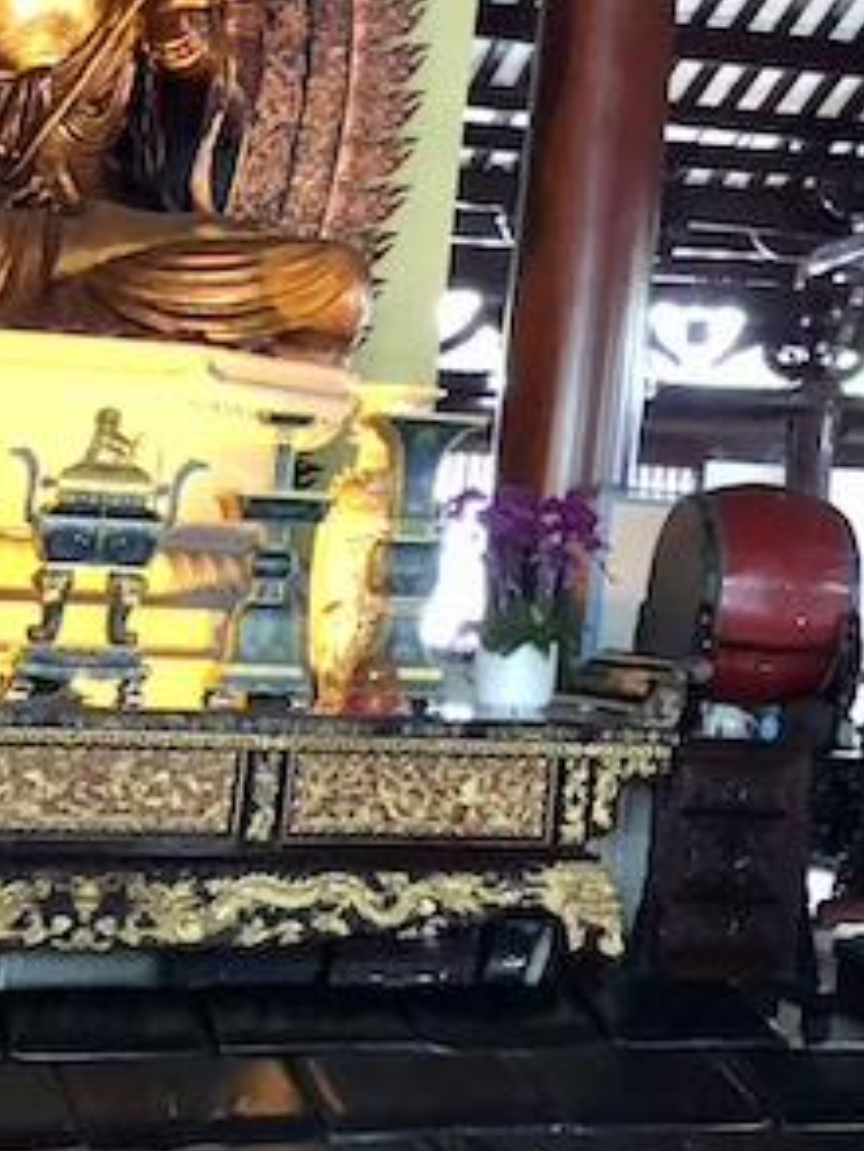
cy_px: -314
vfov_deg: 20.9
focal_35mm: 86
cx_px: 1011
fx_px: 2860
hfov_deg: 16.5
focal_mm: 3.99
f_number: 1.8
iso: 100
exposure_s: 1/5
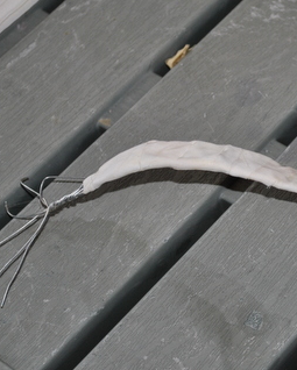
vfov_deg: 18.8
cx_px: 255
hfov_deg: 15.0
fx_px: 1119
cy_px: 193
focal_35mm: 102
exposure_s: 1/60
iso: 200
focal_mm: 46
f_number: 5.3
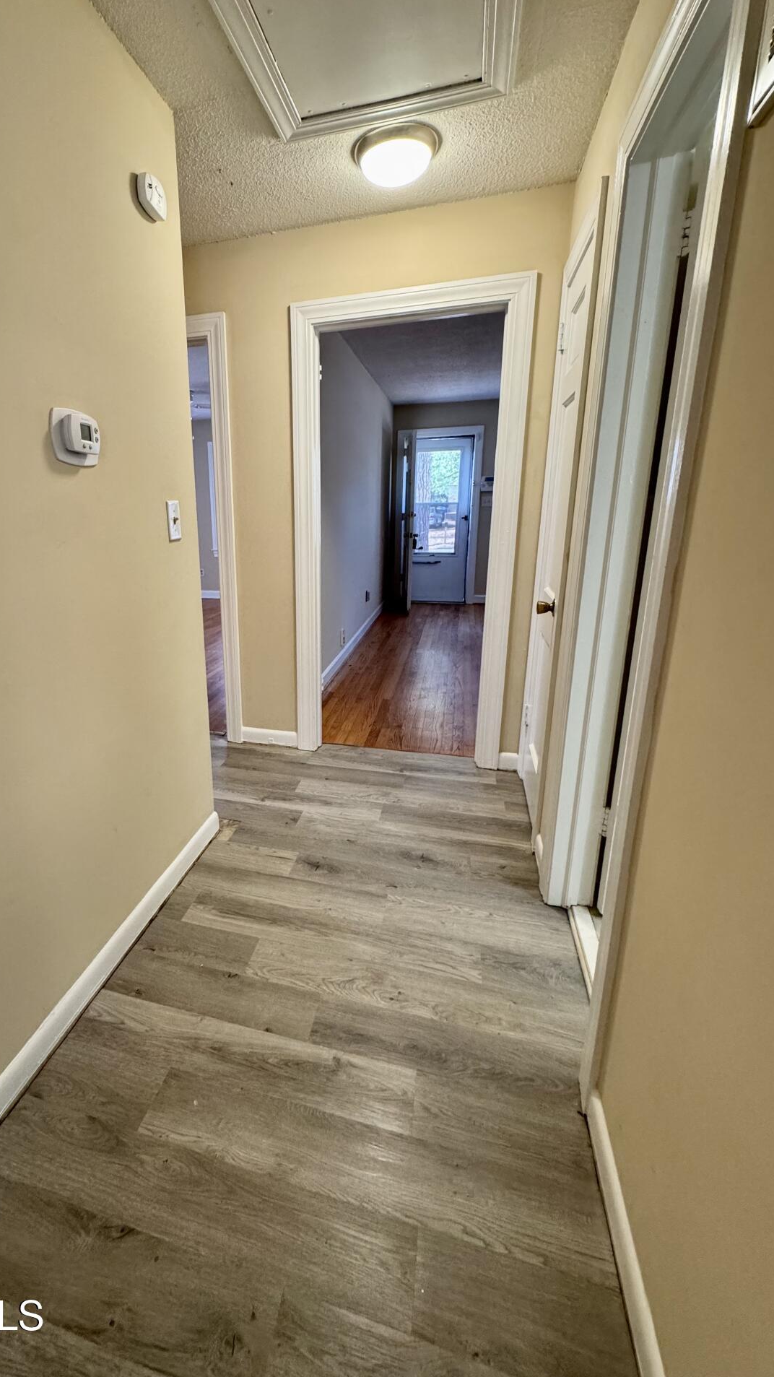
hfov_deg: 65.8
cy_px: 660
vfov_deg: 99.3
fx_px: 584
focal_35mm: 16
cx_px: 277
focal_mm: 2.22
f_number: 2.2
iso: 250
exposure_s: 1/120
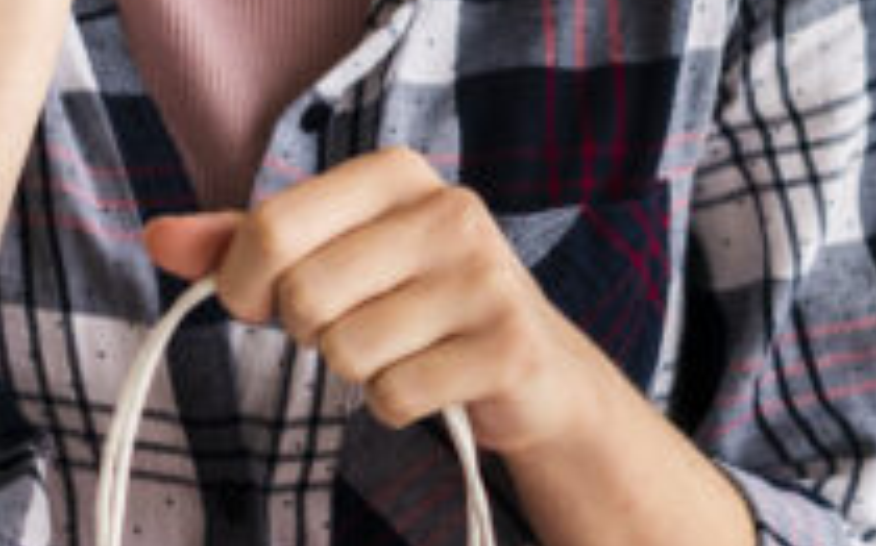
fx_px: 5941
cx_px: 863
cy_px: 223
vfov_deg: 5.3
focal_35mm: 249
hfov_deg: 8.4
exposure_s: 1/160
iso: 500
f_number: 3.2
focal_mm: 50
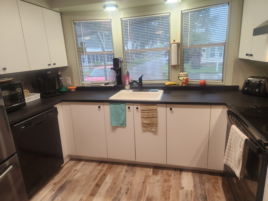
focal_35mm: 23
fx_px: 178
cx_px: 134
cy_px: 100
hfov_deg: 73.9
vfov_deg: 58.9
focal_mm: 5.4
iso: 125
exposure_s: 1/120
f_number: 1.8
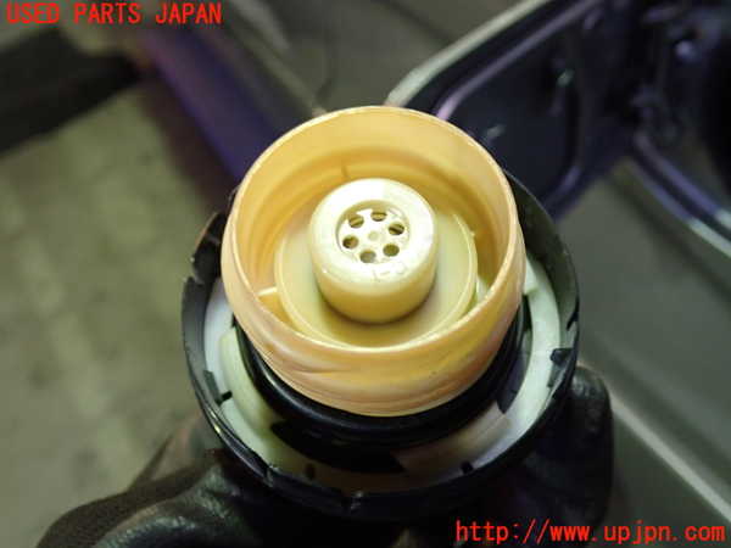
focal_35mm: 30
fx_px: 634
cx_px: 366
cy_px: 274
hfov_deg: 60.0
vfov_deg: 46.8
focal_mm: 5.4
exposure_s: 1/30
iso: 500
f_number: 2.3
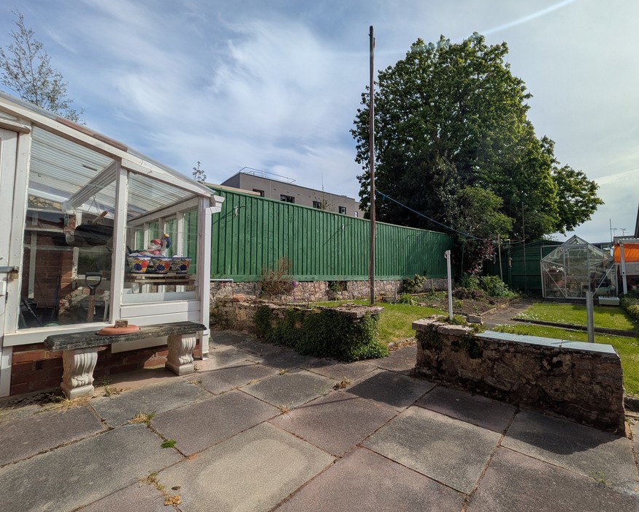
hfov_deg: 92.3
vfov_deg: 80.4
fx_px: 303
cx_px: 373
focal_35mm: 16
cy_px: 256
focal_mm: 1.83
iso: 49
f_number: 2.2
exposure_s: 1/3846
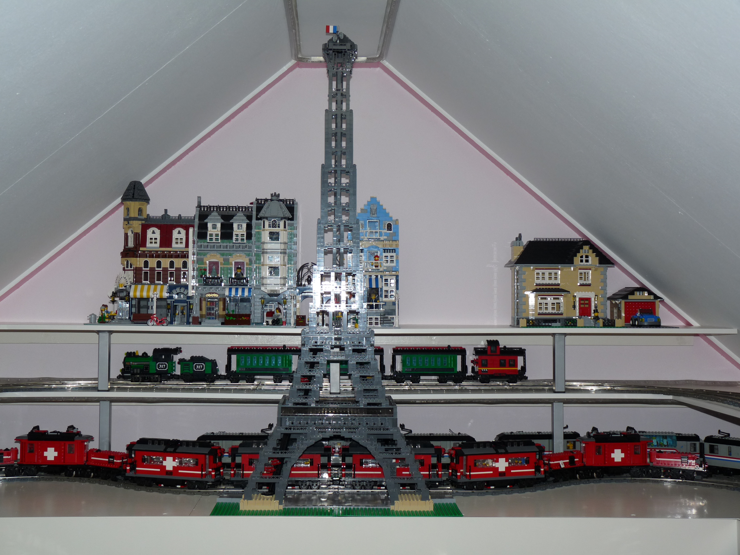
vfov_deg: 29.1
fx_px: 1069
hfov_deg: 38.2
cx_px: 370
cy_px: 278
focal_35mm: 50
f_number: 3.2
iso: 100
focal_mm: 9
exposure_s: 1/30
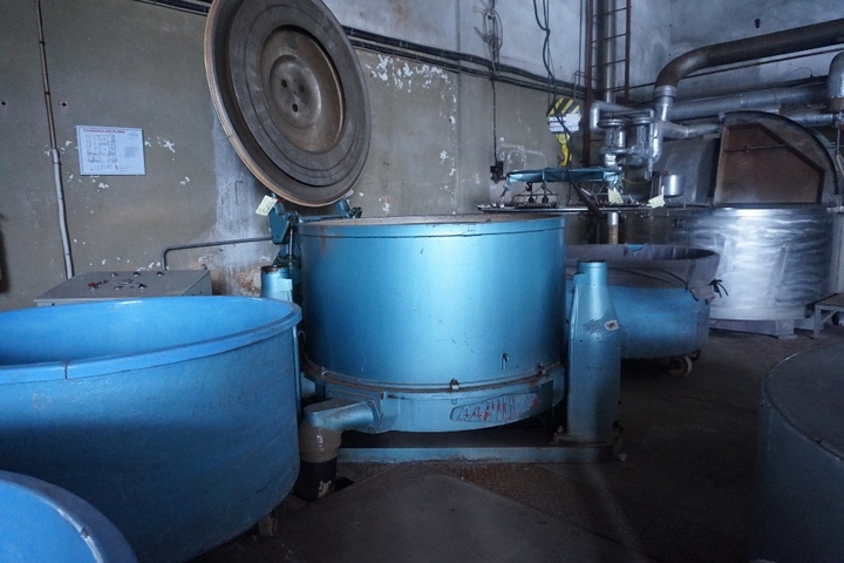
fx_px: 563
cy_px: 282
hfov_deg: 73.7
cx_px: 422
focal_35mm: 24
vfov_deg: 53.1
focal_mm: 16
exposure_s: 1/10
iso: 3200
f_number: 3.5
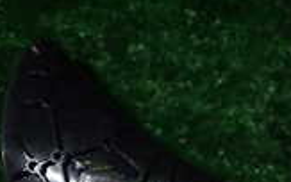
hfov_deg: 16.5
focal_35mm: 117
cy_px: 339
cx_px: 414
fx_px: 928
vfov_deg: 10.5
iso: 200
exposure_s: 1/30
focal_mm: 5.4
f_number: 6.3
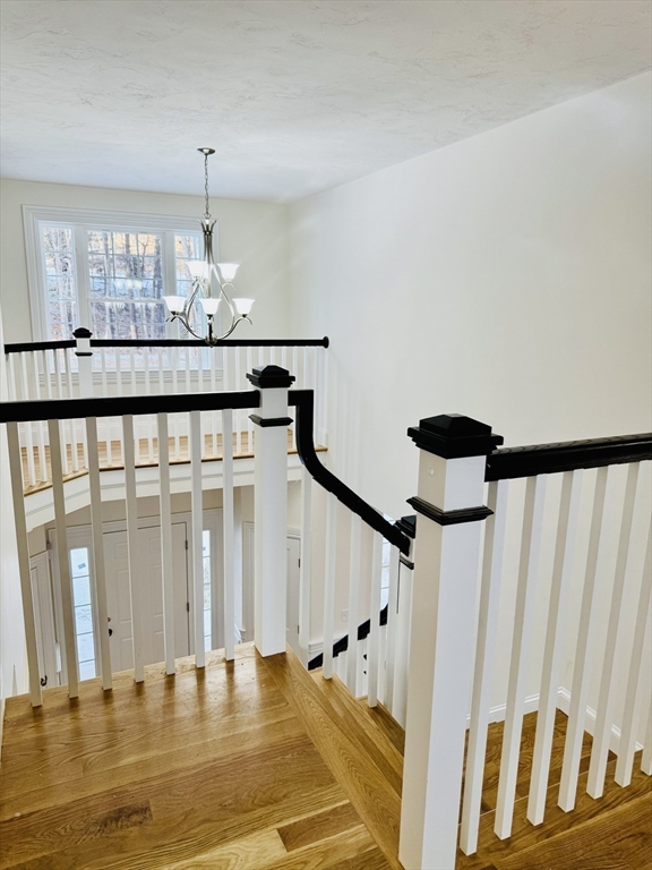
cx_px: 326
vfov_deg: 71.6
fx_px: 603
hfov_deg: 56.8
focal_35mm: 24
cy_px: 435
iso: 80
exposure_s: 1/120
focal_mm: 6.76
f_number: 1.78
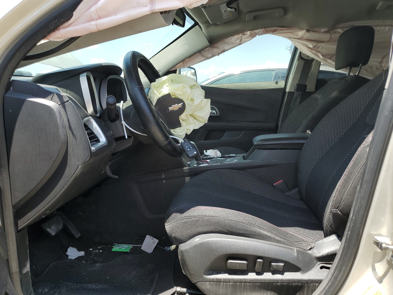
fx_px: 295
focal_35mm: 26
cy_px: 148
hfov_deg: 67.3
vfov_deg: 53.1
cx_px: 196
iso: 50
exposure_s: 1/909
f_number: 1.5
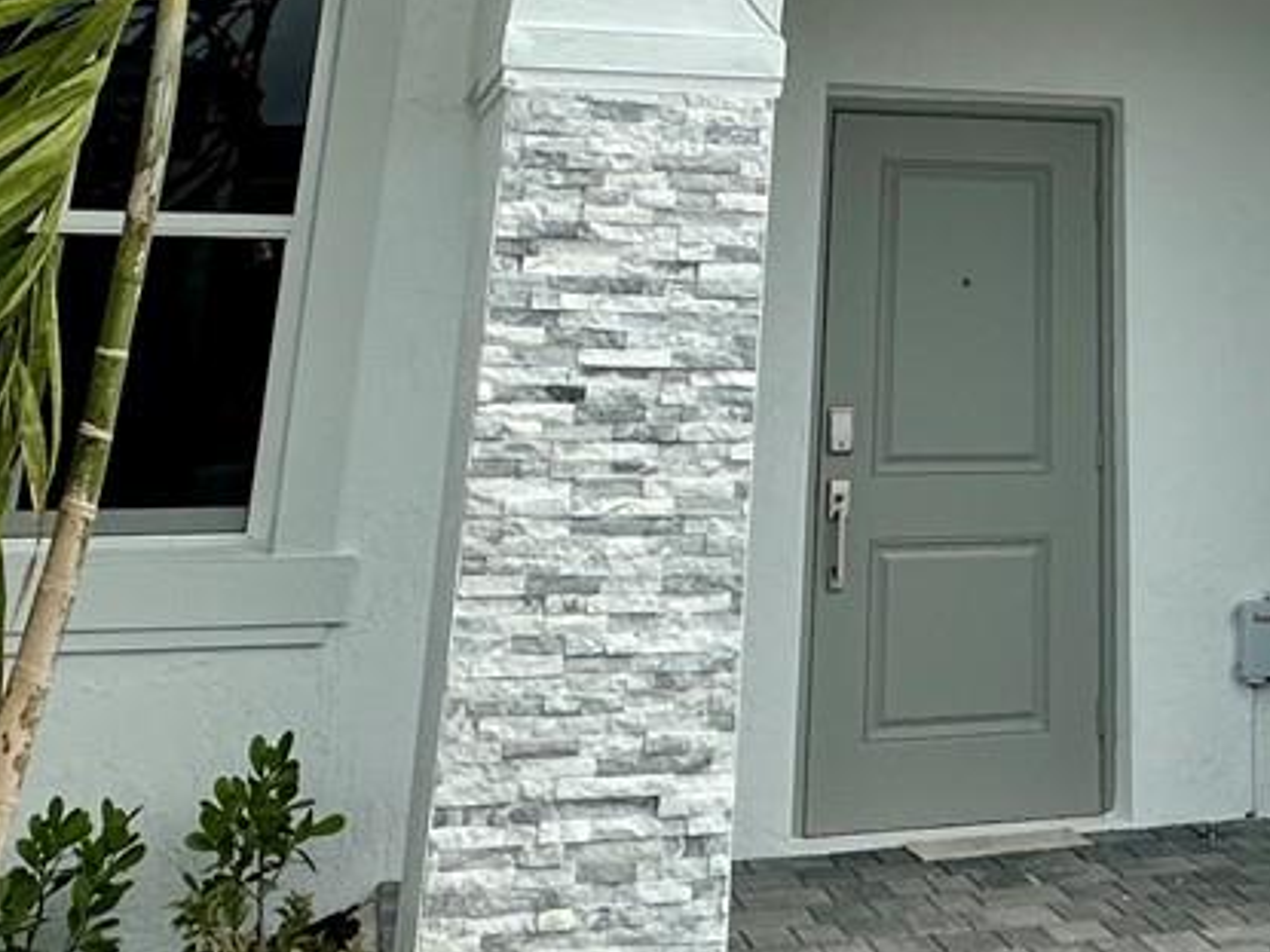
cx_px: 1050
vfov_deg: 22.6
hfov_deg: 34.3
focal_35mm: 54
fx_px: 1981
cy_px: -441
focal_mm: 2.22
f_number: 2.2
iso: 50
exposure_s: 1/3125
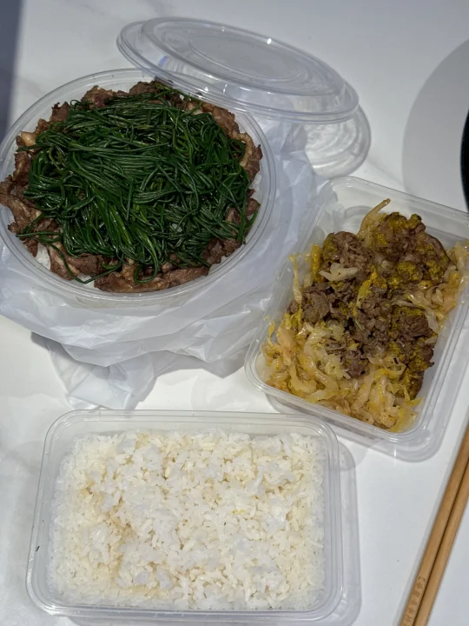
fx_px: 867
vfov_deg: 39.7
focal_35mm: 48
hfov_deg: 30.3
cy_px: 313
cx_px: 234
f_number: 1.78
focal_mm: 6.76
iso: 64
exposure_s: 1/514
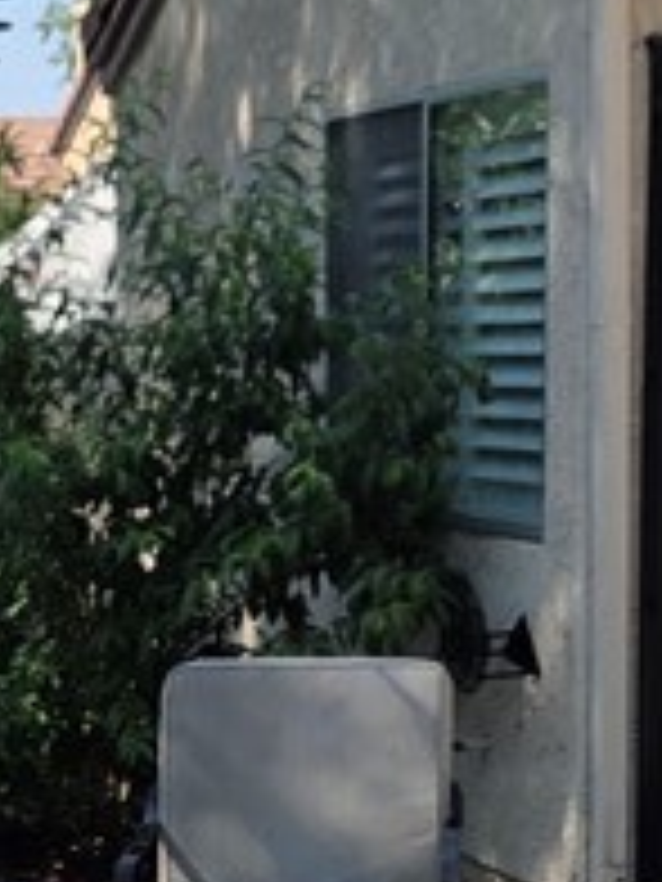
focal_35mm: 120
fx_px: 3060
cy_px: 788
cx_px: -117
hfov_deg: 12.1
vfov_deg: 16.2
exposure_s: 1/3464
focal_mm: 5.4
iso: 80
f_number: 1.8
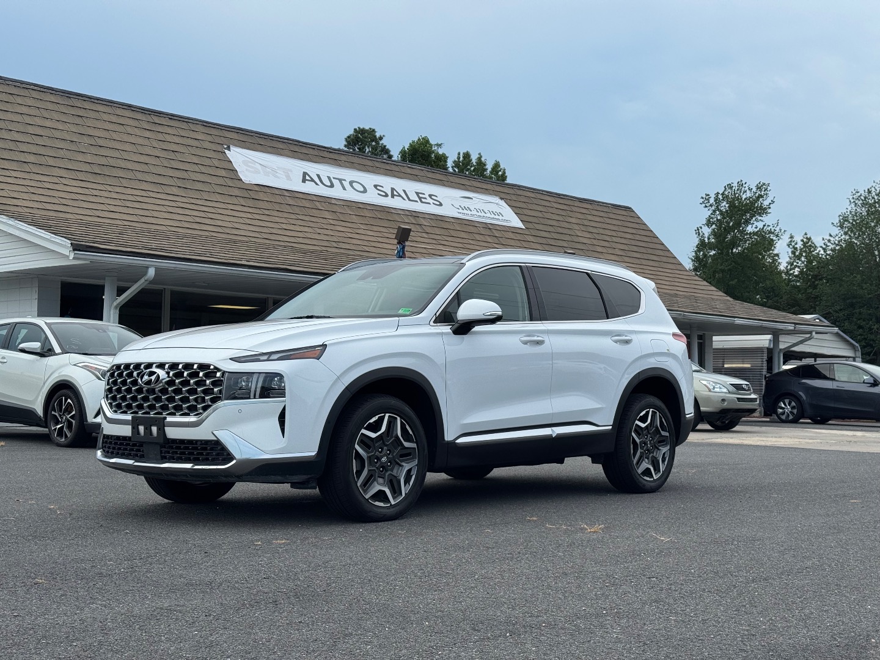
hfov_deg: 39.7
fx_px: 1220
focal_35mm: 48
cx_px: 440
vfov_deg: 30.3
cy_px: 330
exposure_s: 1/2045
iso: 64
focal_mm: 6.76
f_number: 1.78
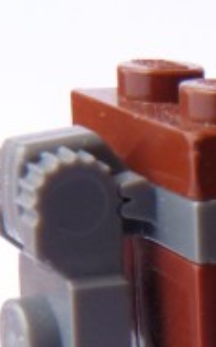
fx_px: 1160
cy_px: 412
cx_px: 531
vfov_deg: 16.3
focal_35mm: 123
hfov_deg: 9.4
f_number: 5.6
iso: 100
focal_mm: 4.8
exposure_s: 1/15
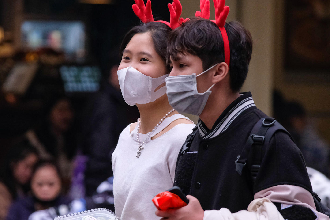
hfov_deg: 13.5
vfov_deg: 9.0
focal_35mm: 152
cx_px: 176
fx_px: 1393
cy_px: 140
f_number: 3.6
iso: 2500
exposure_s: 1/500
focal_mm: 71.5
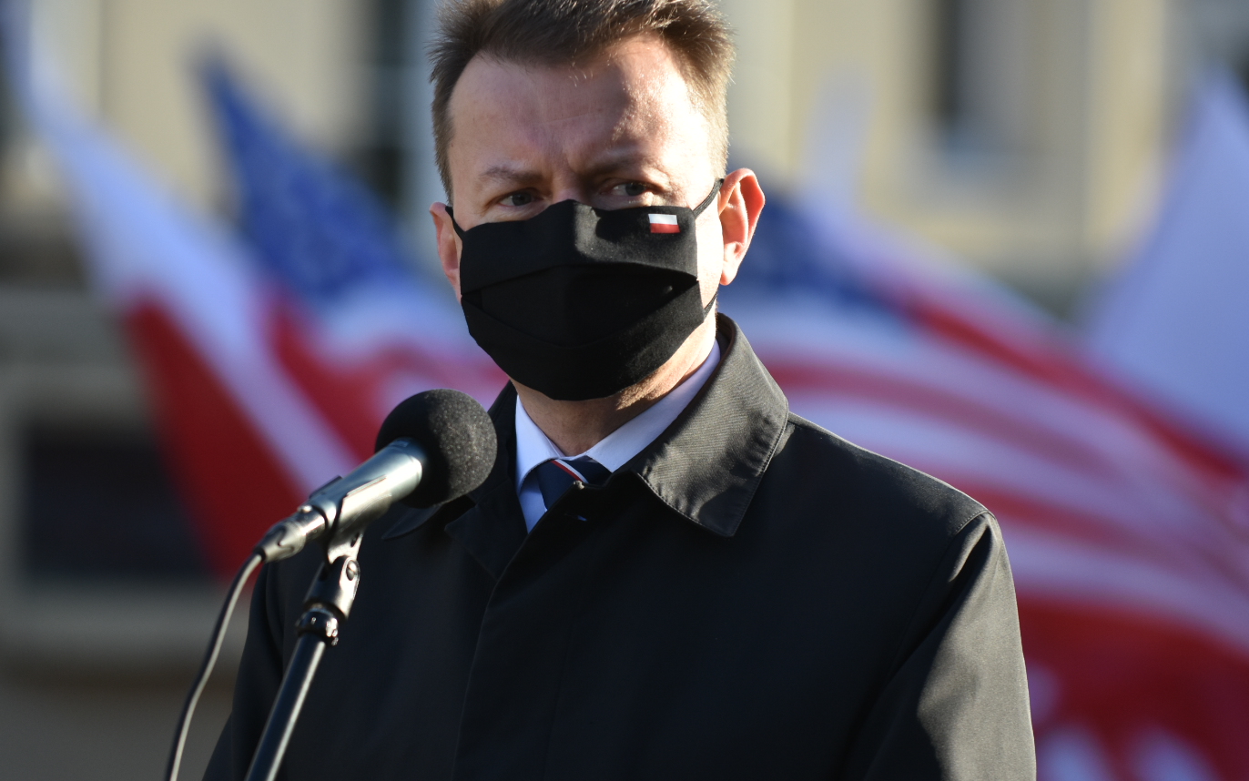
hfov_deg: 5.8
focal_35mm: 361
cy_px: 346
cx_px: 621
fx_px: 12290
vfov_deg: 3.6
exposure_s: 1/1600
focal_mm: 200
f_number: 2.8
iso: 400
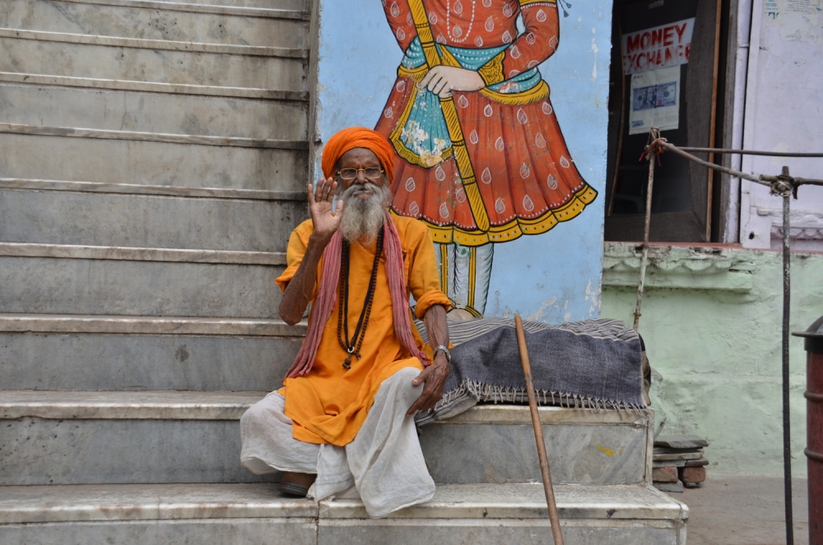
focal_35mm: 51
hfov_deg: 38.9
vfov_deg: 26.4
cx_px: 412
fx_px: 1164
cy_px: 272
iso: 200
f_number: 5.6
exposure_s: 1/1000
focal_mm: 34
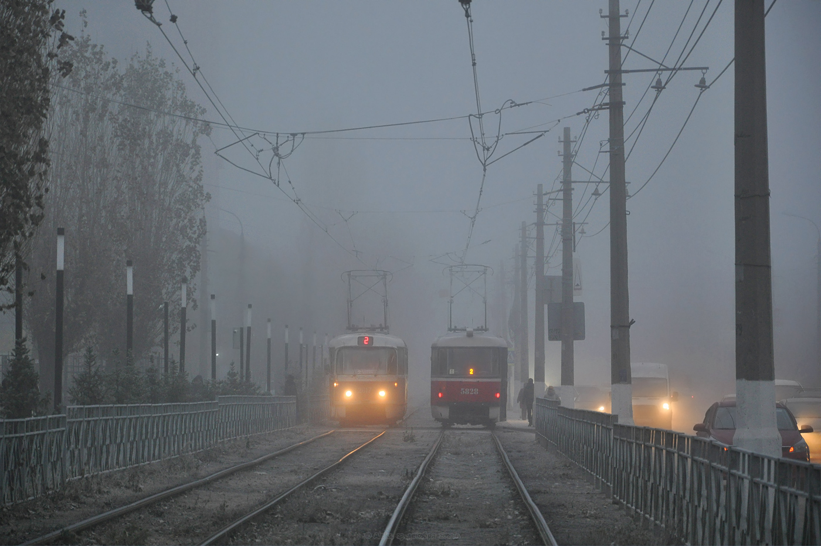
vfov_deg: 8.7
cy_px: 273
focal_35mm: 158
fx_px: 3589
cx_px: 410
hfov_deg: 13.1
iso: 800
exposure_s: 1/60
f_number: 5.6
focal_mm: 105
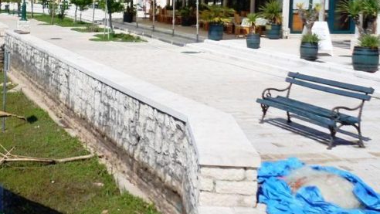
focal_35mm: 59
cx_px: 12
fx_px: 595
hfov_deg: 32.9
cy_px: 22
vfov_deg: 20.0
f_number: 9.4
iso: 80
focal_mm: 4.9
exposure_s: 1/180
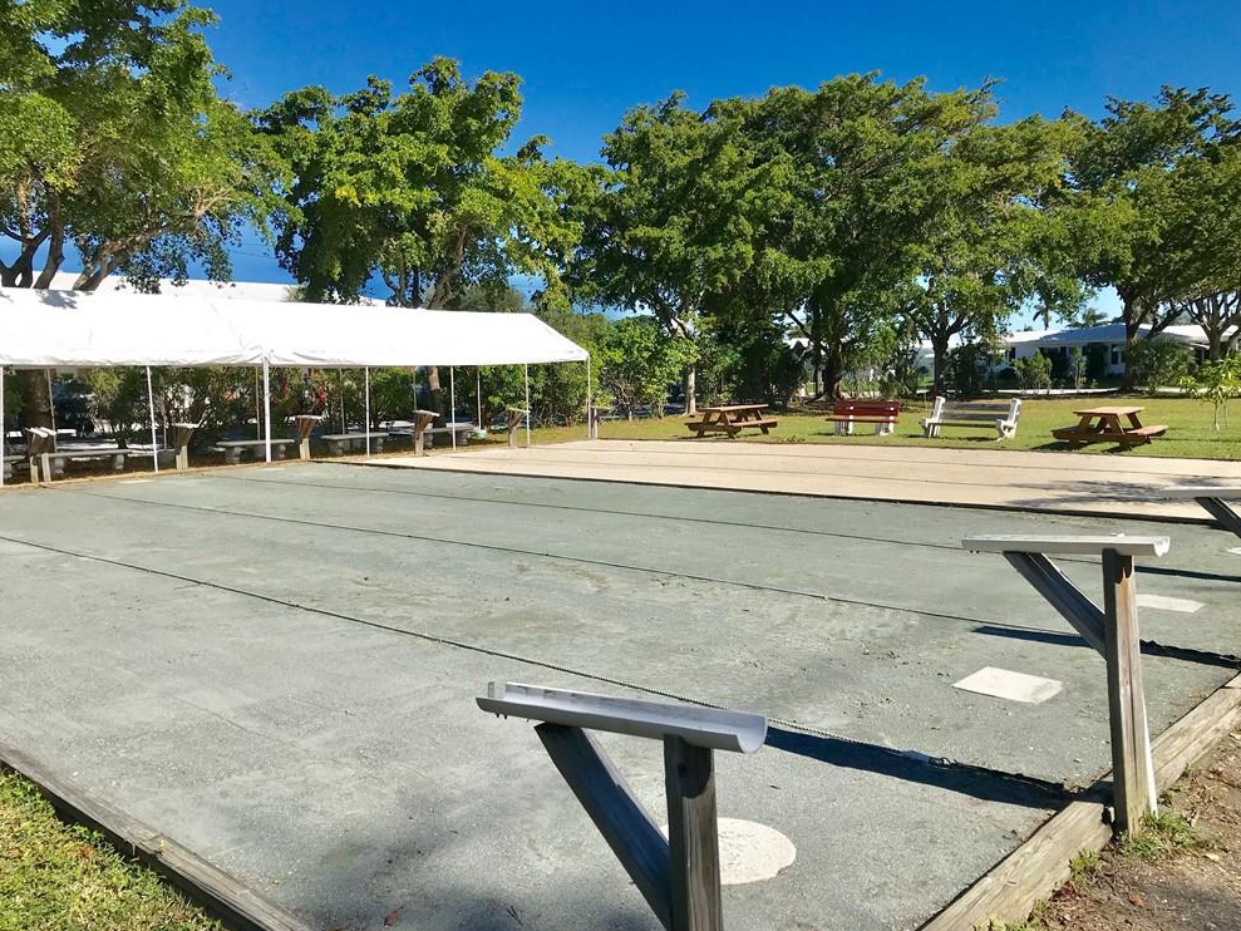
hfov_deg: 61.7
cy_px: 467
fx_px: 1040
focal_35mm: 29
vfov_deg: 48.2
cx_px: 627
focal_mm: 3.99
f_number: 1.8
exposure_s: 1/3096
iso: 20
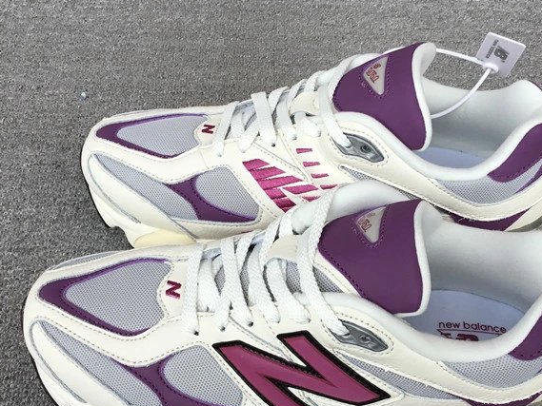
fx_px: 767
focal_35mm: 49
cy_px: 266
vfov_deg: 29.5
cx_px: 305
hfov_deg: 38.8
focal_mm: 3.3
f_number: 2.4
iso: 25
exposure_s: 1/359
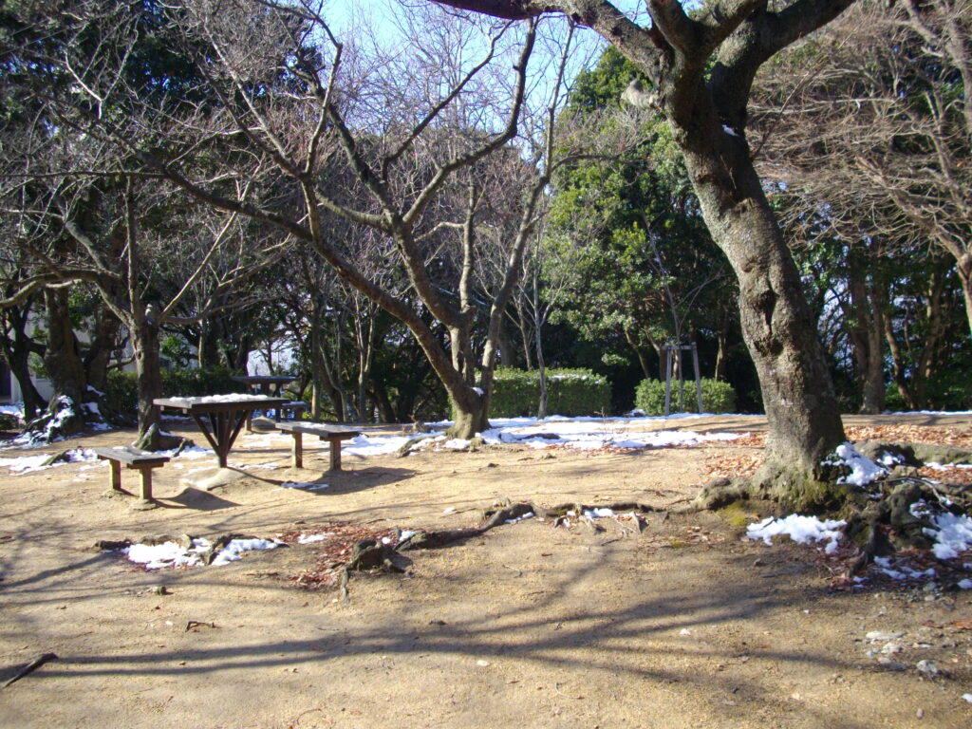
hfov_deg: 50.1
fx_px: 1039
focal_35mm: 37
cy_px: 364
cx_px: 486
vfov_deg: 38.7
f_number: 2.8
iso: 100
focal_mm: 6.2
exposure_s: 1/400
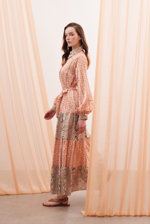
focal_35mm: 44
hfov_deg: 30.5
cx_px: 75
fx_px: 275
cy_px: 112
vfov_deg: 44.5
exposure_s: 1/160
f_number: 11
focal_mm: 44
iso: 400
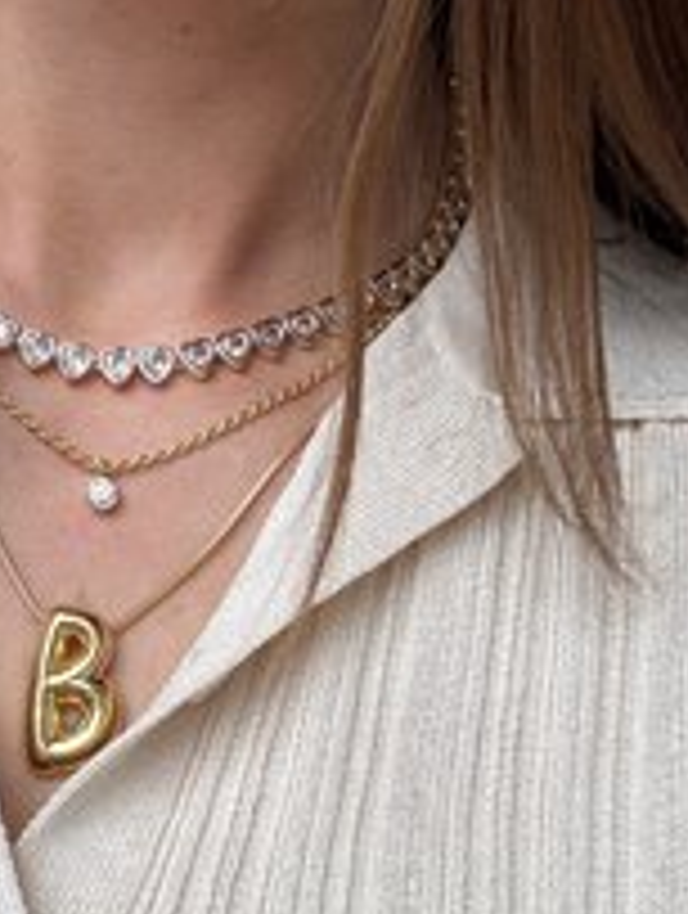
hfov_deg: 24.6
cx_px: 153
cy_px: 455
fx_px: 1559
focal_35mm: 59
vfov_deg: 32.6
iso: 80
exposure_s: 1/60
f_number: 1.9
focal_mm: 2.69
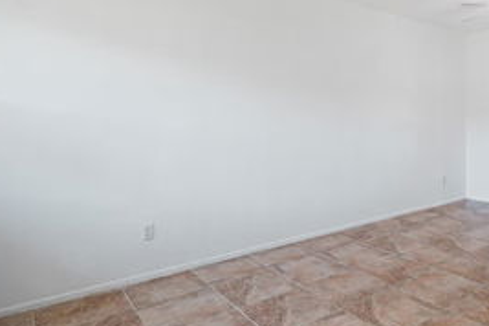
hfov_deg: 62.0
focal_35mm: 27
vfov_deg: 47.4
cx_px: 388
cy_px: 117
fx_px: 367
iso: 100
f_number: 8
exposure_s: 1/2.5
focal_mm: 10
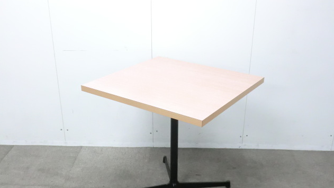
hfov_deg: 48.4
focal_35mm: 42
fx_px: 372
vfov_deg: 28.3
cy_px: 112
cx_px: 167
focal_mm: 6.9
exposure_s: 1/40
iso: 800
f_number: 3.9
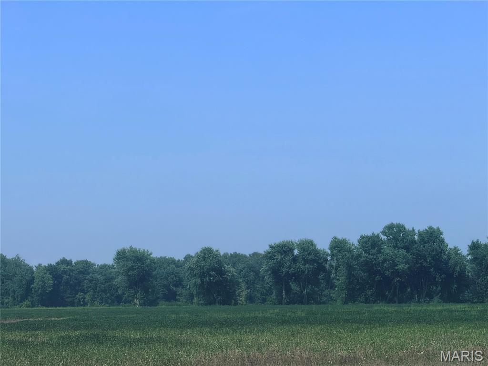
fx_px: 1692
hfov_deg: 16.4
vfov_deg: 12.3
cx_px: 244
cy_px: 183
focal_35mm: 120
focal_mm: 15.66
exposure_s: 1/1818
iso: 50
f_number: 2.8
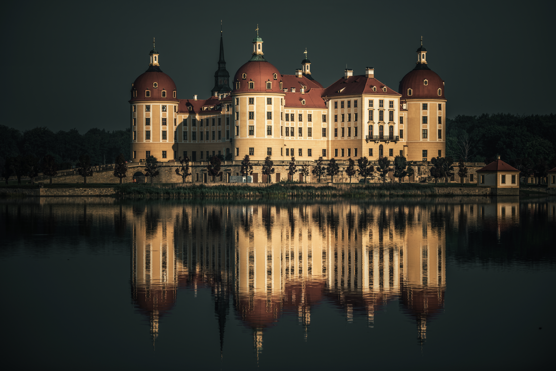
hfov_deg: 18.6
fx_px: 1699
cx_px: 278
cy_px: 186
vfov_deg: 12.5
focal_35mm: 110
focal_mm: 110
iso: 200
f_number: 3.2
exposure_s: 1/4000
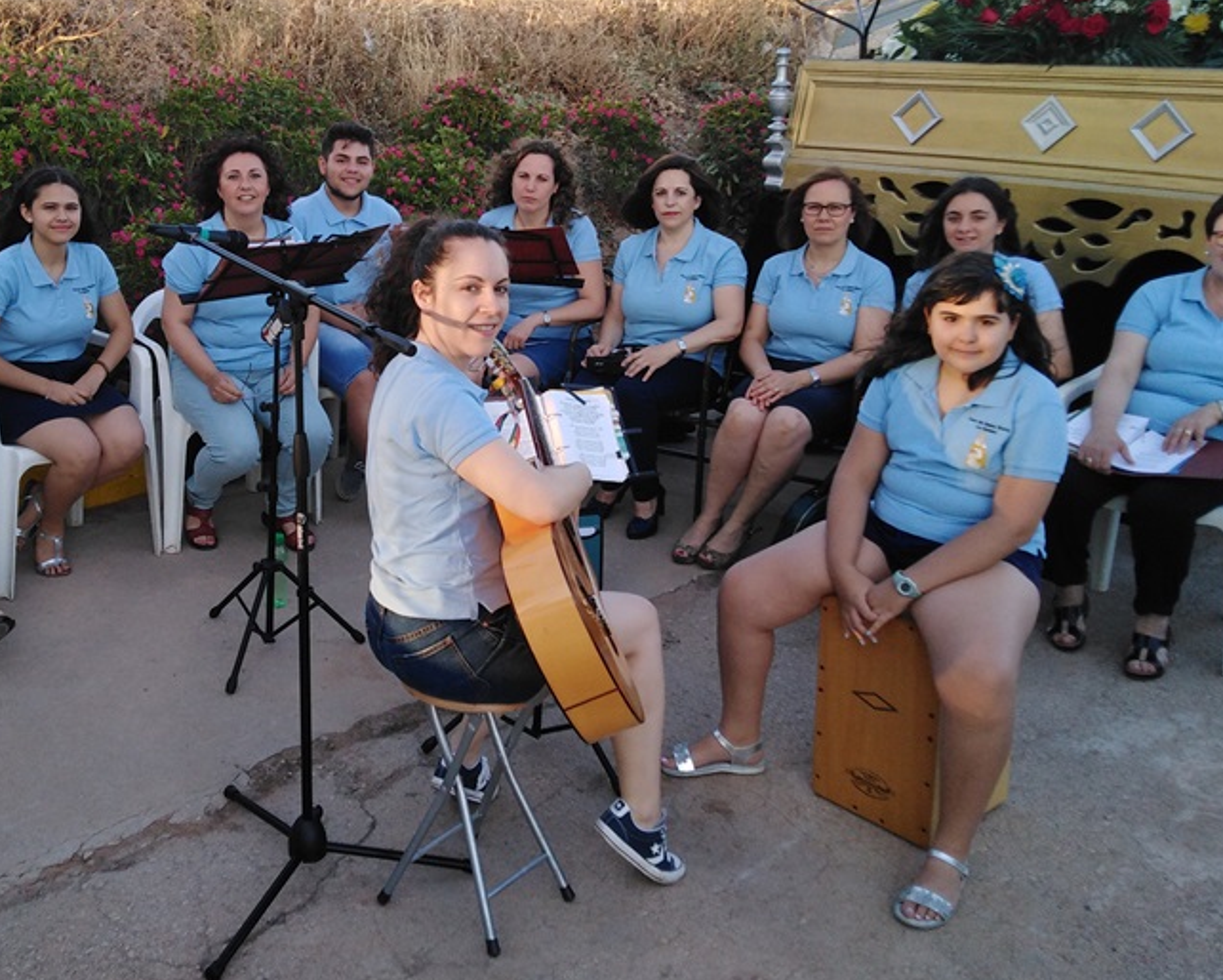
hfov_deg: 47.3
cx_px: 421
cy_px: 366
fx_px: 1376
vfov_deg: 38.9
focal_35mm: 38
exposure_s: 1/127
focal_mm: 3.37
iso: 100
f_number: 2.2
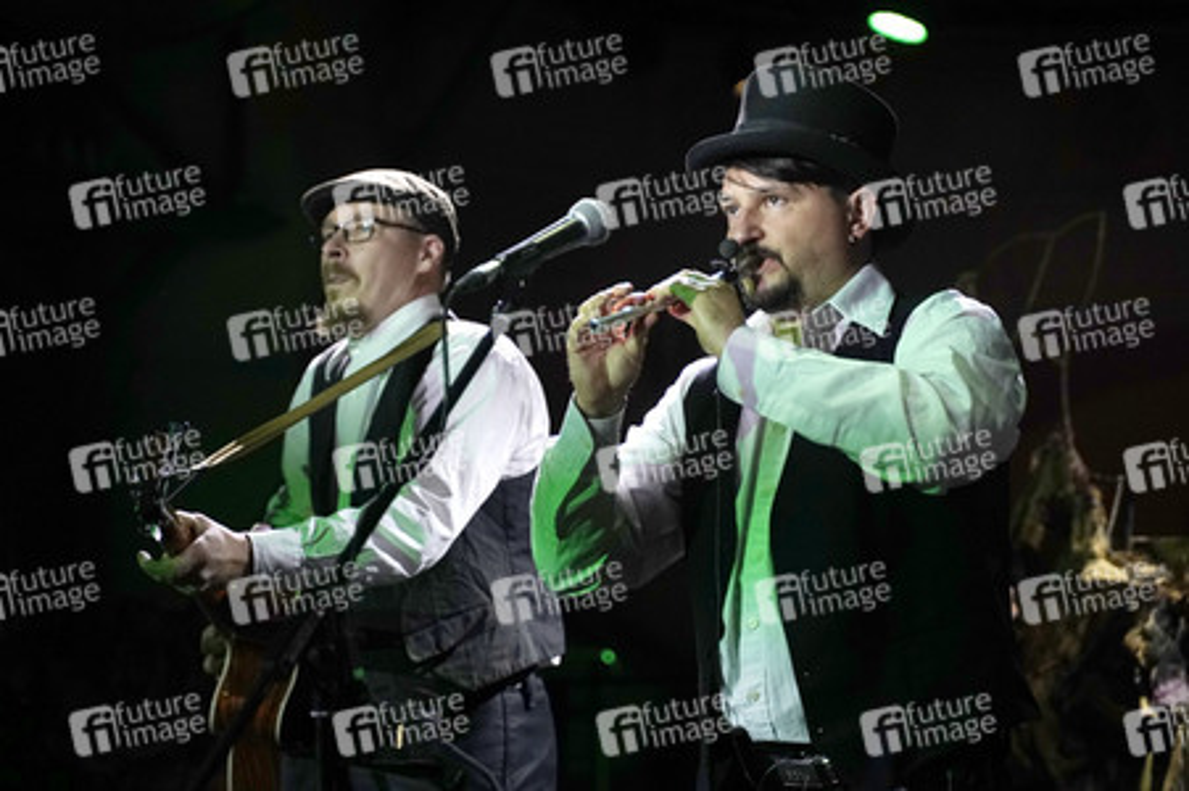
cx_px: 594
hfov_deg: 27.0
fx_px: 2475
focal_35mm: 75
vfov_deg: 18.2
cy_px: 396
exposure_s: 1/800
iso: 4000
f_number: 2.8
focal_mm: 75
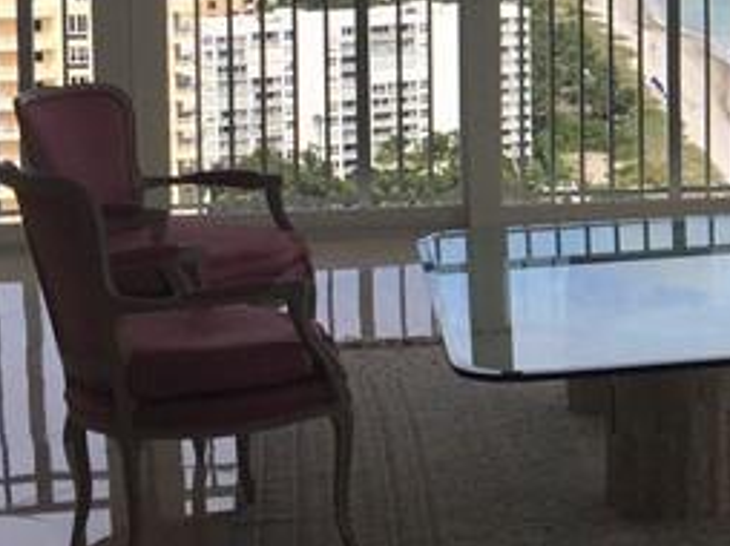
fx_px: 2465
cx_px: 1121
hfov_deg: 15.4
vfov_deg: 12.5
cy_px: 43
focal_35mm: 117
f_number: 2.2
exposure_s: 1/898
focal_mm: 4.15
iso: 32
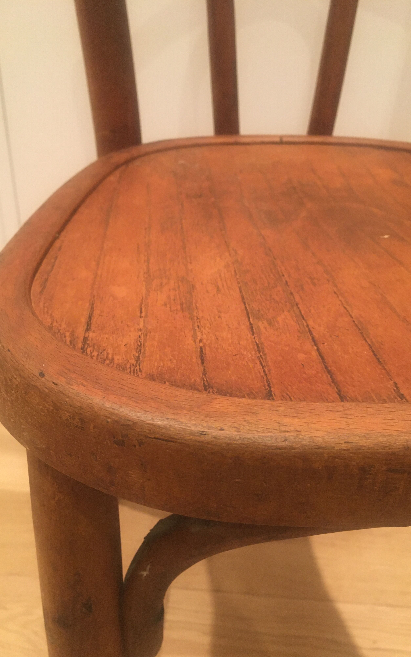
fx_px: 556
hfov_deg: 40.6
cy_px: 330
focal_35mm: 31
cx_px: 217
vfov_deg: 61.2
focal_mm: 4.15
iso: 200
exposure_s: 1/33
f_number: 2.2
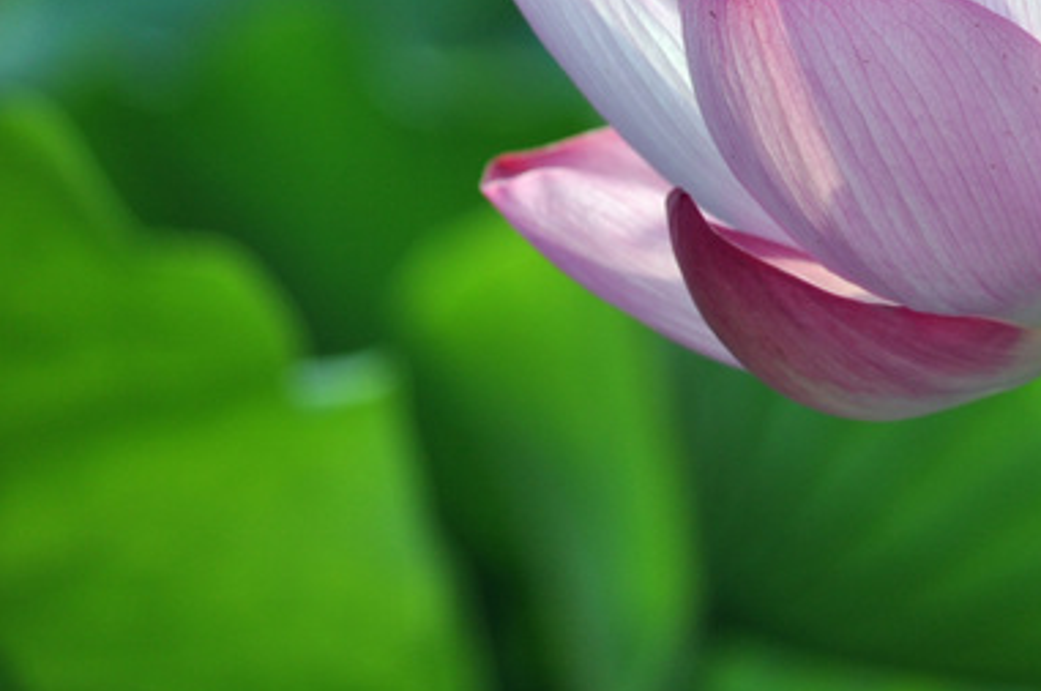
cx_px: 1183
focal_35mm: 390
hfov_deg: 5.3
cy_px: 123
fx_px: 11263
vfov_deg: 3.5
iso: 200
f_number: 5.6
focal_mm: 110
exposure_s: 1/640
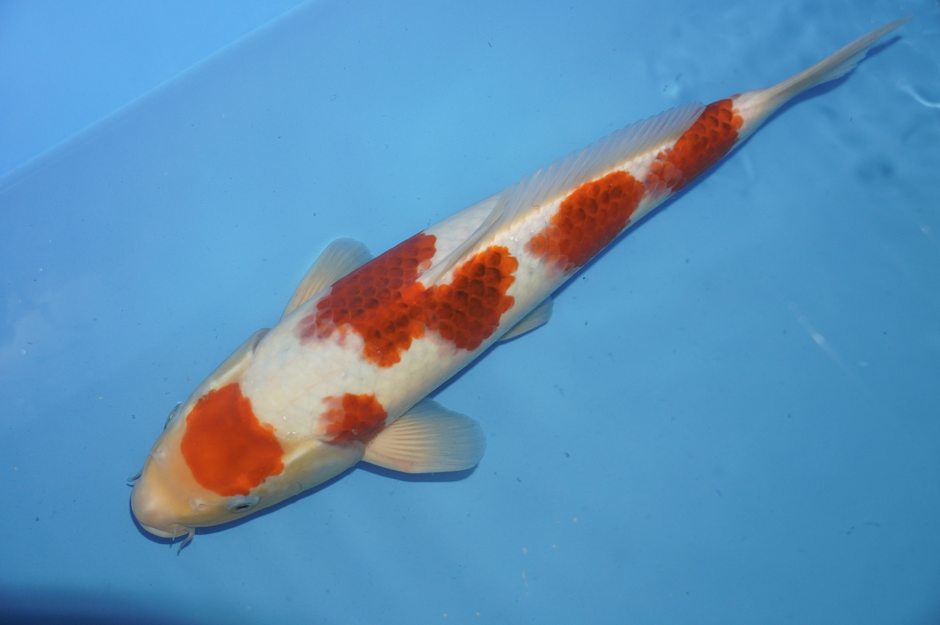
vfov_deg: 25.7
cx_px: 470
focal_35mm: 52
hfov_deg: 37.9
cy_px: 312
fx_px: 1370
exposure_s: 1/160
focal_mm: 35
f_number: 4.5
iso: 800
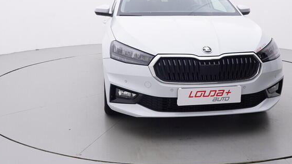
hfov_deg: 47.3
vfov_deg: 27.5
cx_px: 160
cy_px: 47
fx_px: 333
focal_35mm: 43
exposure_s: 1/80
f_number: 5
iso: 200
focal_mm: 15
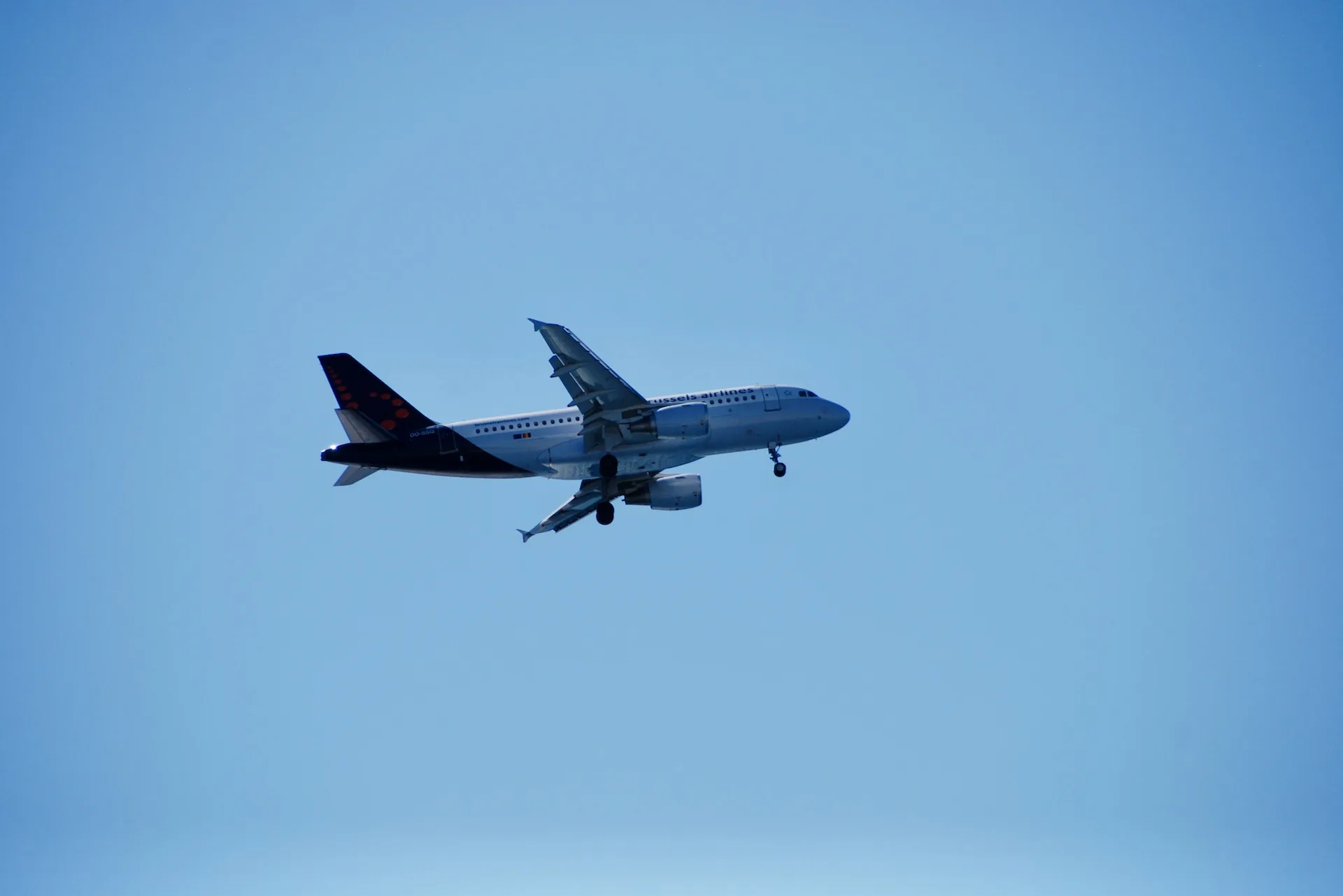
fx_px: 11193
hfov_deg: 6.9
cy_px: 448
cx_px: 672
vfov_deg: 4.6
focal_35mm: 300
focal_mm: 200
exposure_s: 1/1600
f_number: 5.6
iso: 200
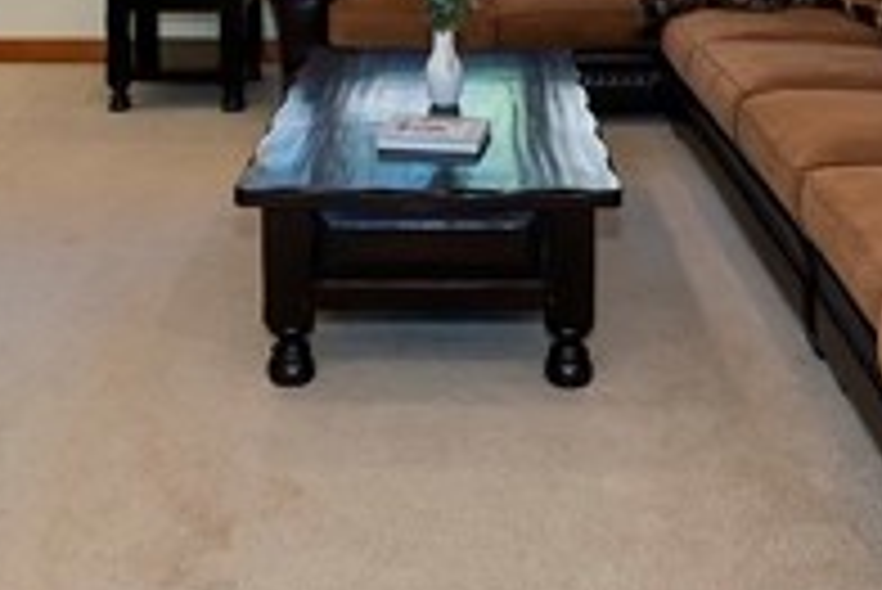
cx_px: 432
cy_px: -187
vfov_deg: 24.0
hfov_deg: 40.3
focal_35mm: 49
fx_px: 1201
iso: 400
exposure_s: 1/30
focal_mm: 10
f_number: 8
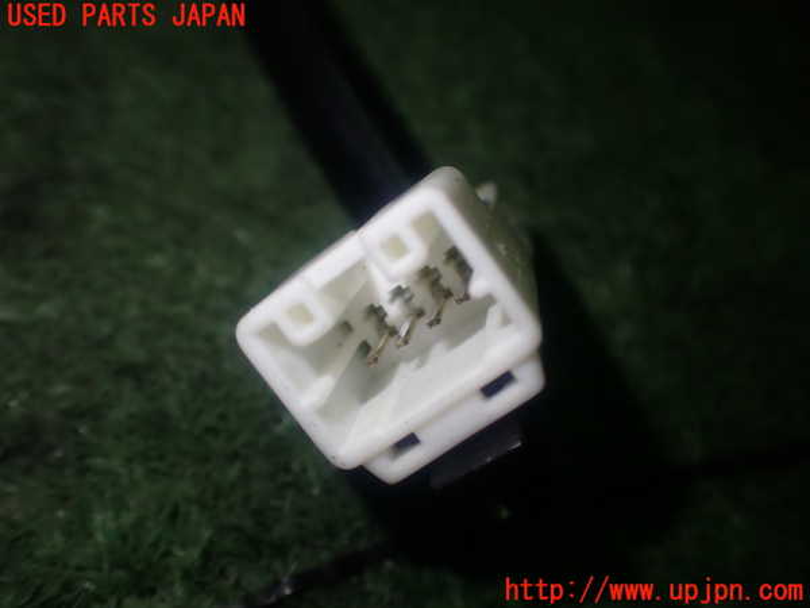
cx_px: 405
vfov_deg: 37.7
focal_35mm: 38
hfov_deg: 49.0
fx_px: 889
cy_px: 304
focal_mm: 6.83
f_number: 2.7
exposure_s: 1/80
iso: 100
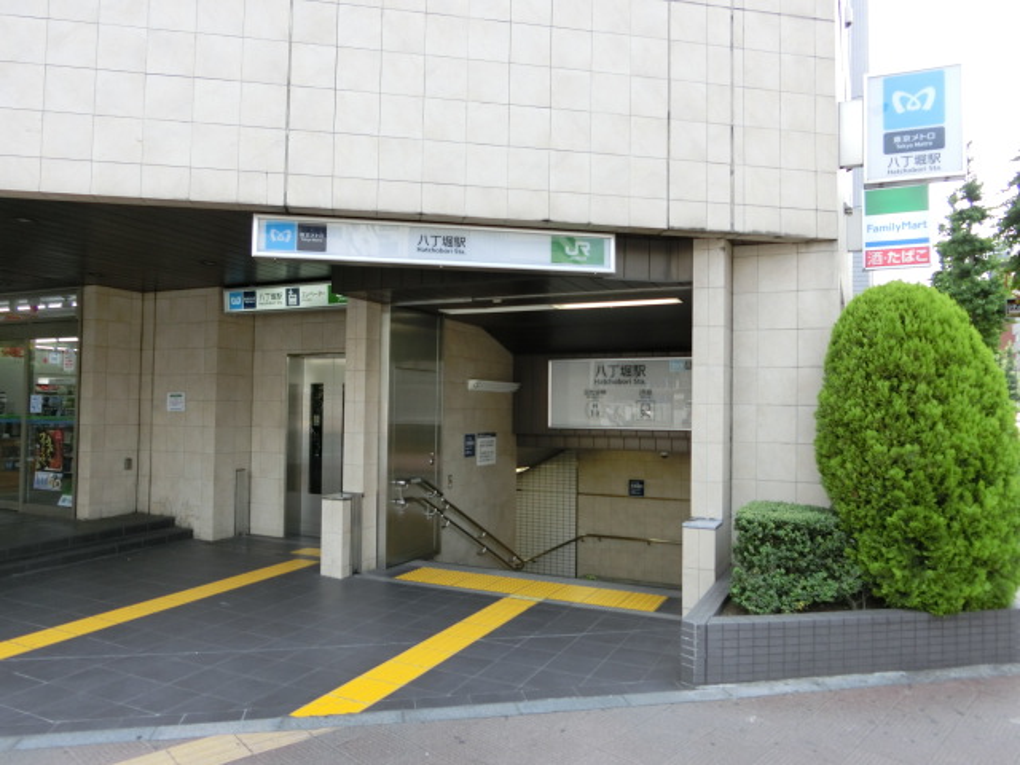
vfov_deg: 54.9
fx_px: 737
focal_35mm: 25
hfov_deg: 69.4
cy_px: 382
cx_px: 510
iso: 80
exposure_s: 1/125
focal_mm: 4.5
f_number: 3.5
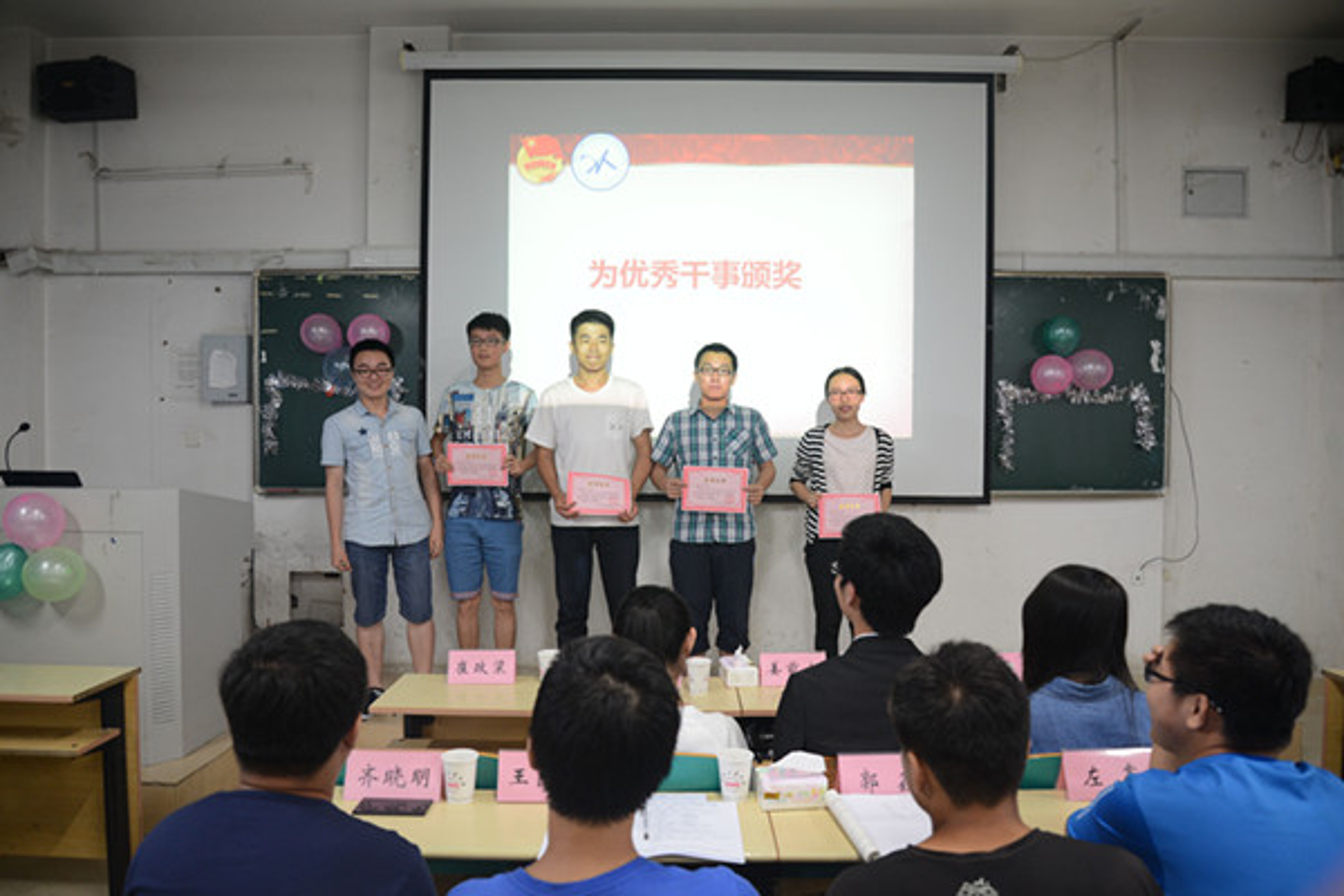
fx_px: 896
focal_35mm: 24
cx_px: 672
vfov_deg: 53.1
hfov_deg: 73.7
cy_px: 448
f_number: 3.5
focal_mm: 24
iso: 800
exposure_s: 1/30
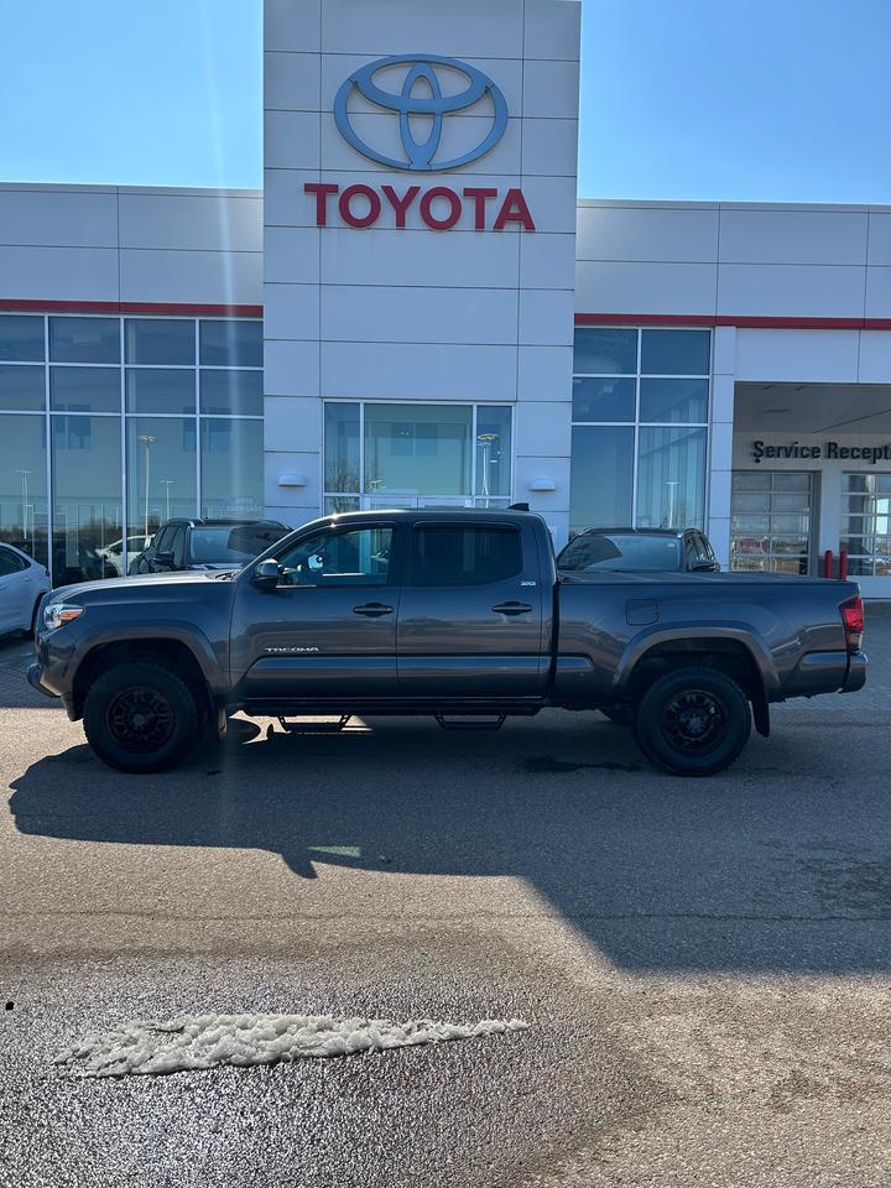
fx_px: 892
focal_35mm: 26
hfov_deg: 53.1
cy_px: 594
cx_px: 446
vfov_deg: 67.3
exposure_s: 1/2841
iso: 50
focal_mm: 5.7
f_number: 1.5
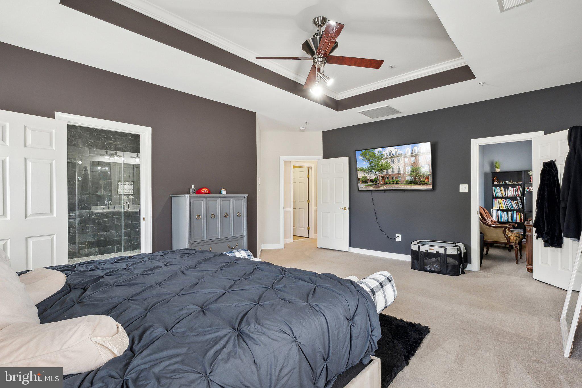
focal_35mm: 17
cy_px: 194
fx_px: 275
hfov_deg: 93.3
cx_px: 291
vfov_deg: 70.4
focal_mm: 11.6
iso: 200
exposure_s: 1/5
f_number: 9
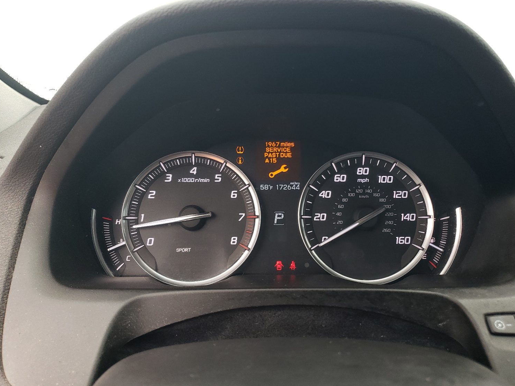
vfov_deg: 49.7
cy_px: 181
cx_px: 274
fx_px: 417
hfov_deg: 63.4
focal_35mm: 28
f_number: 1.5
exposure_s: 1/120
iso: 92
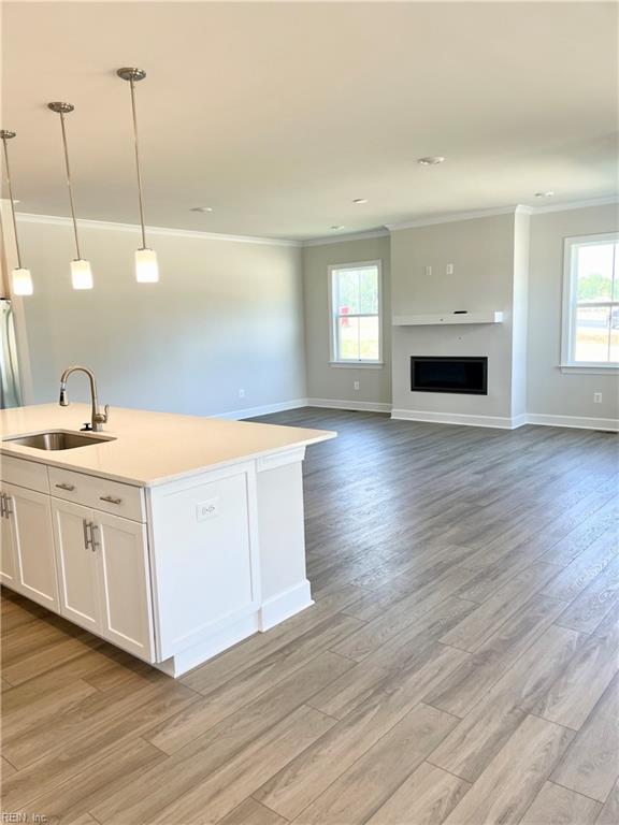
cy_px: 412
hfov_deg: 53.1
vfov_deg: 67.3
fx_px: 620
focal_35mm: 26
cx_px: 310
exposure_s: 1/120
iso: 50
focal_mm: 4.2
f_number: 1.6
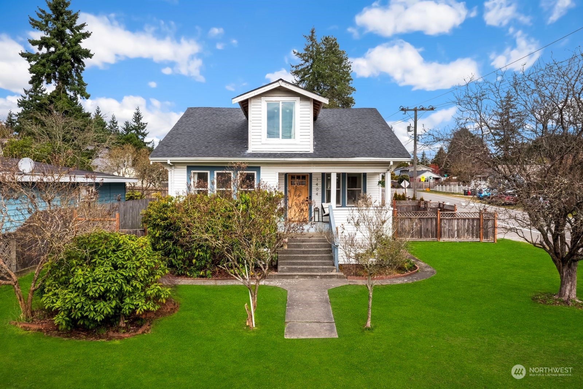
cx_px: 292
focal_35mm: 28
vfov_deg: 46.4
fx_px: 453
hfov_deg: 65.5
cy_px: 194
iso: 100
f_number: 6.3
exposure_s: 1/200
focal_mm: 10.26
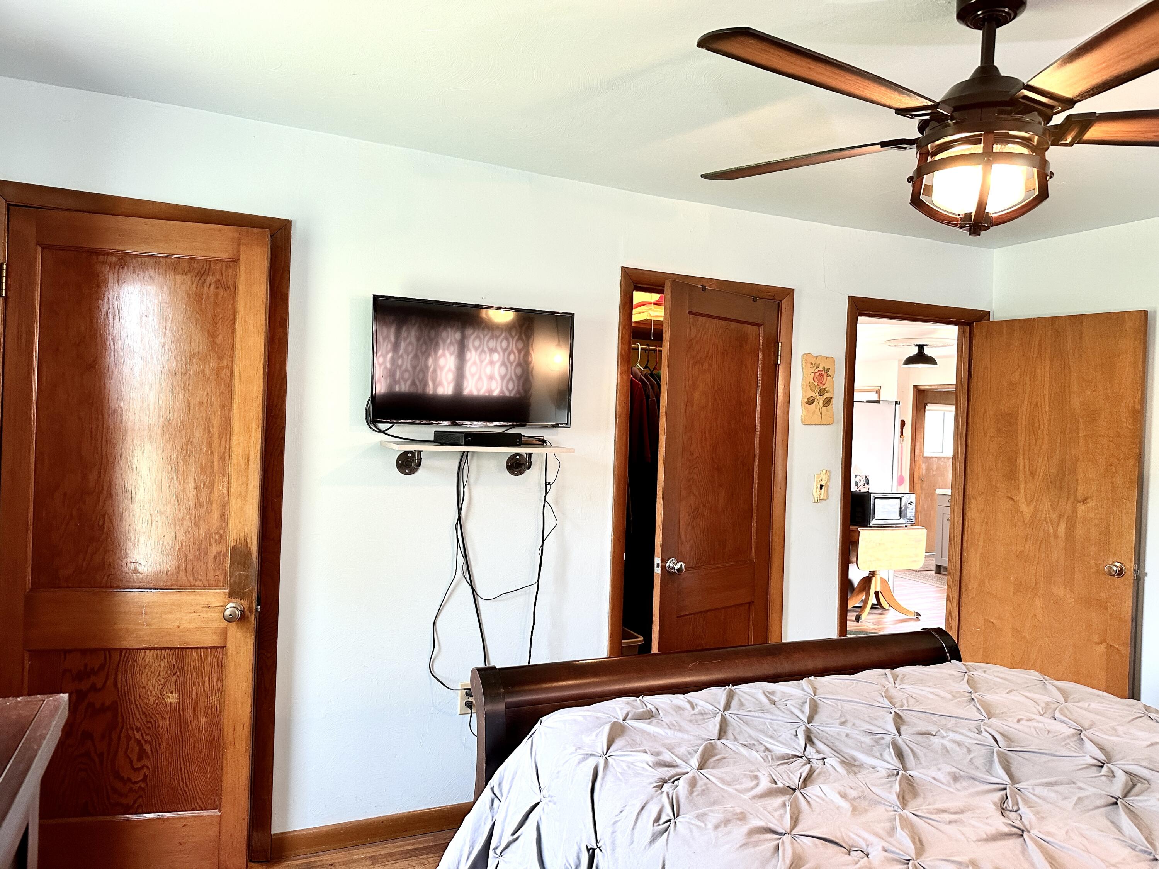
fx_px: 804
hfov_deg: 71.6
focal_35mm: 24
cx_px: 580
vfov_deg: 56.8
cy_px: 434
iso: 250
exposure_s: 1/60
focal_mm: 6.86
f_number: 1.78
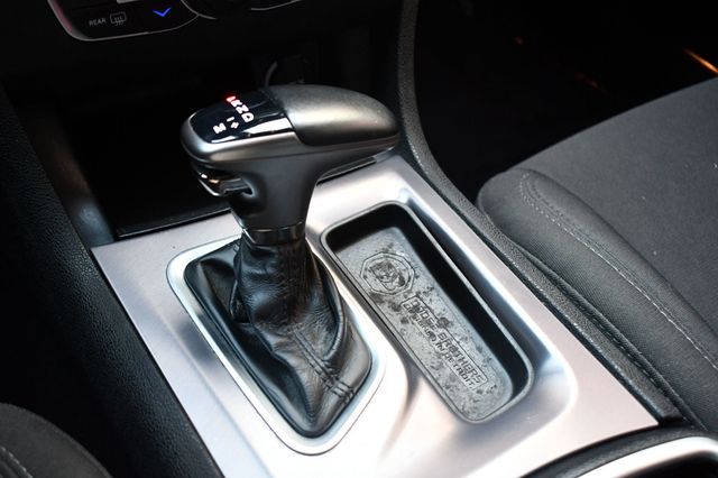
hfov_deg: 48.5
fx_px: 797
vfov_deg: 33.4
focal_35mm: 40
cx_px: 359
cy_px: 239
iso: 1100
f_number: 4
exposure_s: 1/125
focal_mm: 27
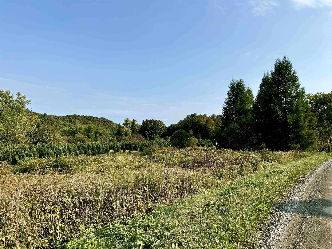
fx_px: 230
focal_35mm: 24
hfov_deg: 71.6
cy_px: 124
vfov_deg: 56.8
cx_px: 166
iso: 80
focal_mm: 6.76
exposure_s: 1/3597
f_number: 1.78
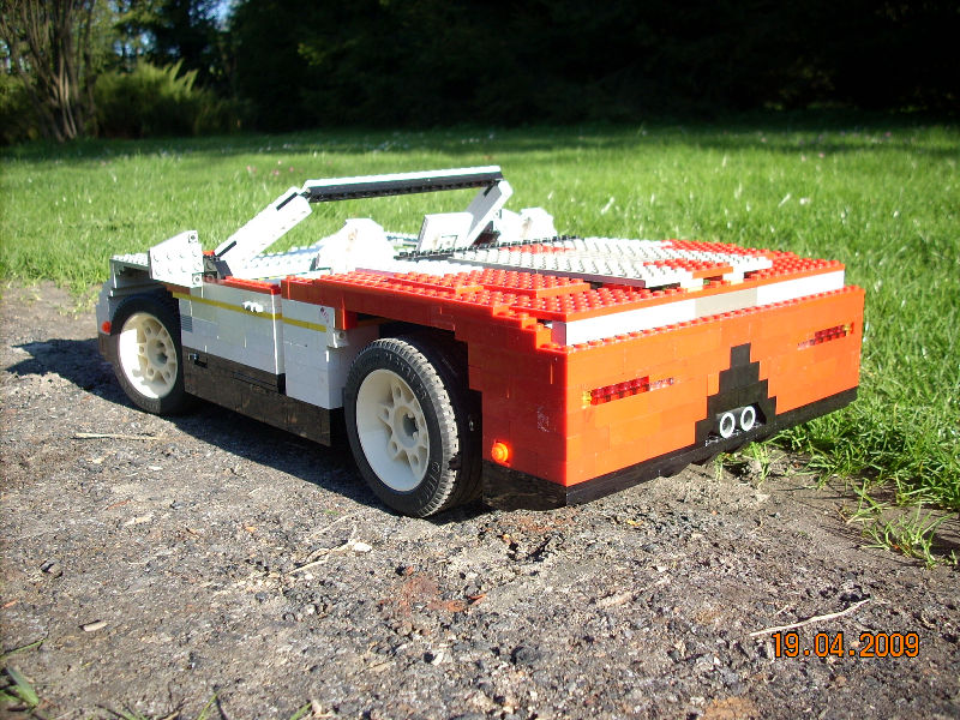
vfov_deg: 38.7
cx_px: 480
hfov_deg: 50.1
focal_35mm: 37
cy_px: 360
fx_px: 1026
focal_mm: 6.2
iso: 64
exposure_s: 1/285
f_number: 2.8
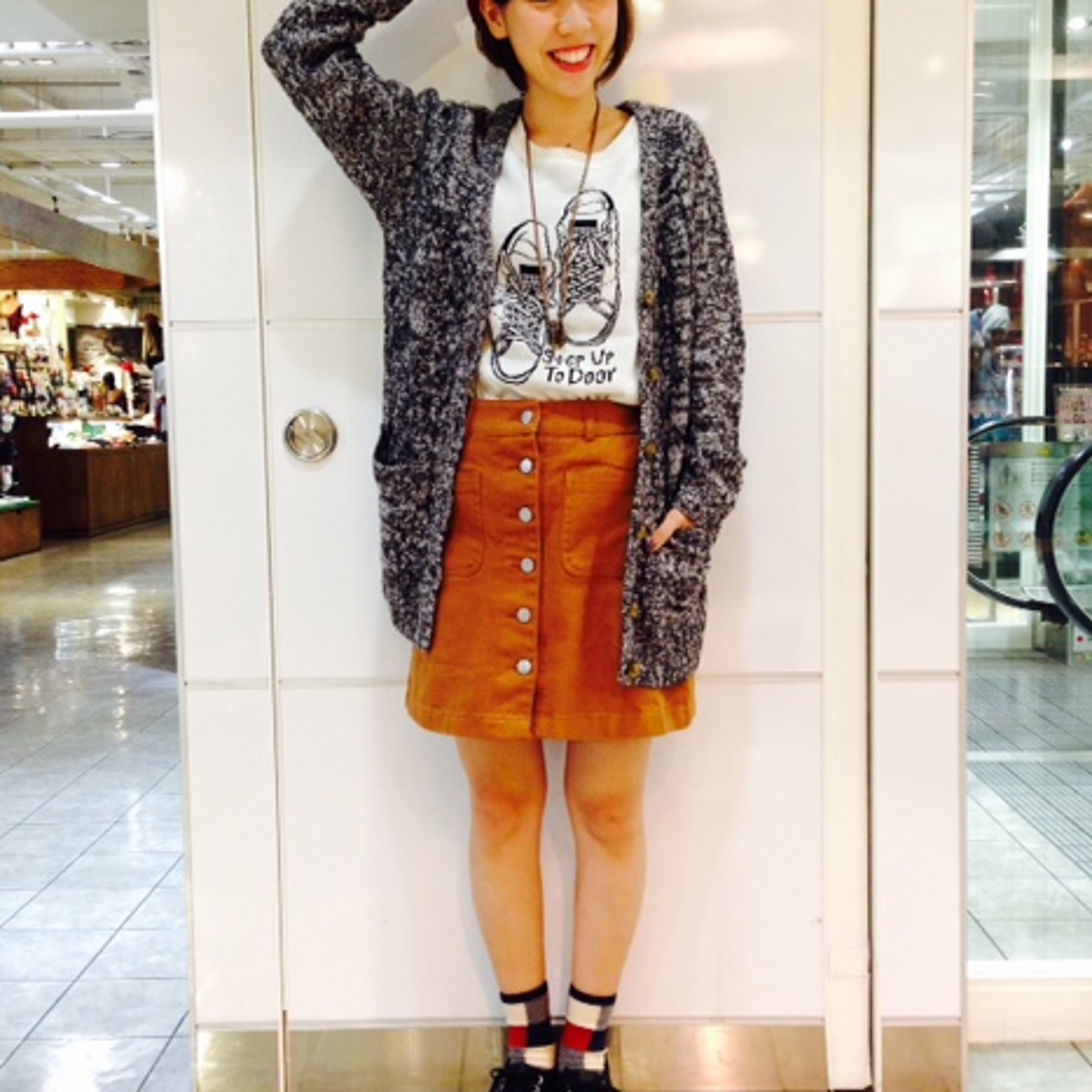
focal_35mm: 40
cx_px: 557
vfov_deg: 41.8
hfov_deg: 41.9
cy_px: 517
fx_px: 1428
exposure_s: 1/20
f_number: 2.4
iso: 100
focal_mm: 4.12
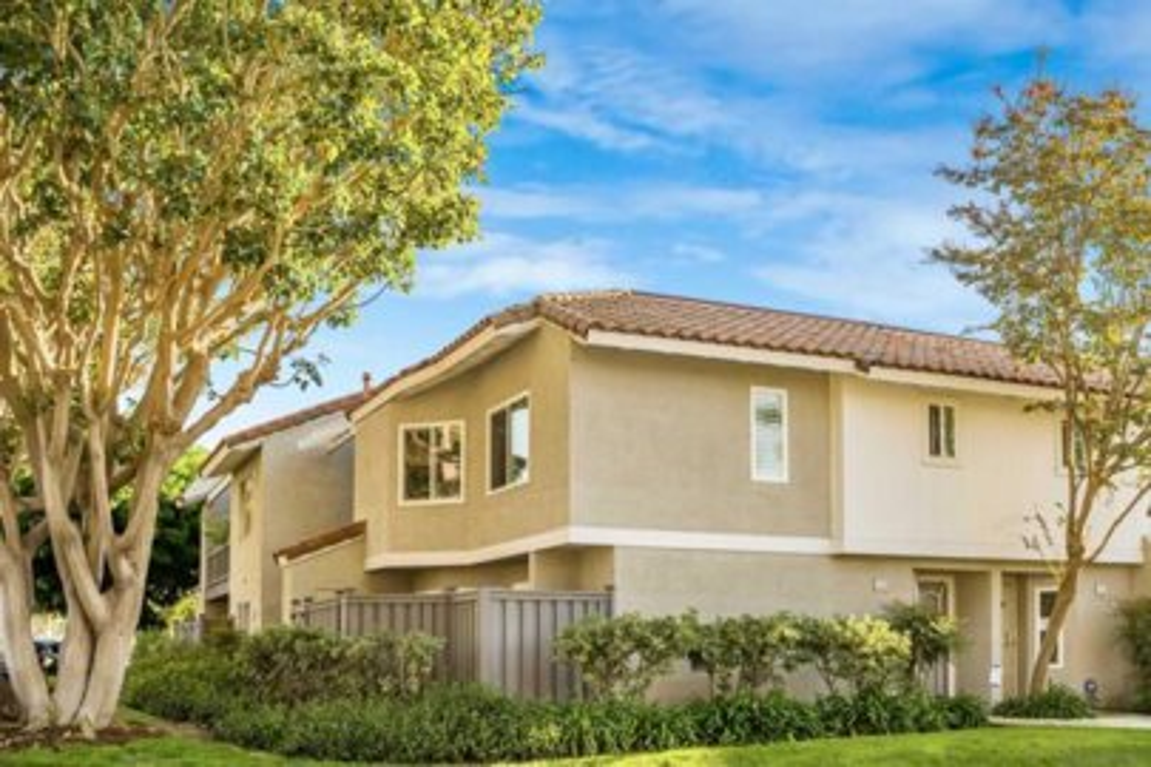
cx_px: 576
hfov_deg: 53.1
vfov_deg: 36.9
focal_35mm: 36
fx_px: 1151
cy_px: 384
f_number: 4.5
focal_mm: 36
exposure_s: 1/100
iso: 125
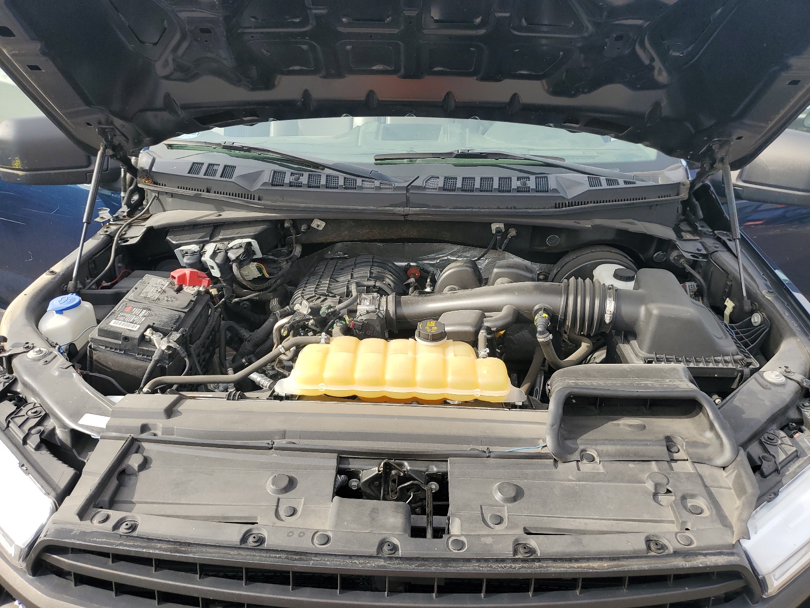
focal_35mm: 26
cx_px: 405
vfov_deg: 53.1
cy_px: 304
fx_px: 608
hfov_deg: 67.3
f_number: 1.5
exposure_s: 1/909
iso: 50
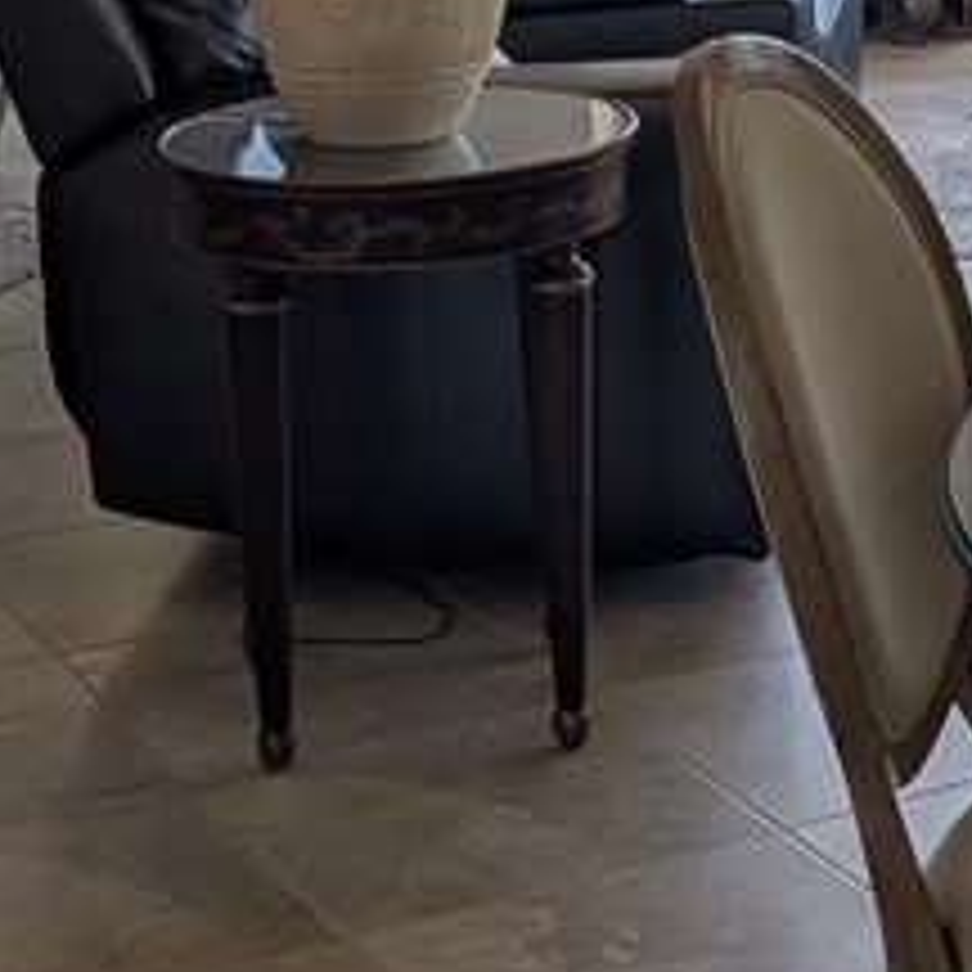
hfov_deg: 14.8
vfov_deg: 14.3
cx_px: 1215
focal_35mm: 113
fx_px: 3590
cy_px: -549
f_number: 1.73
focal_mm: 4.38
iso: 50
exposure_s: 1/688
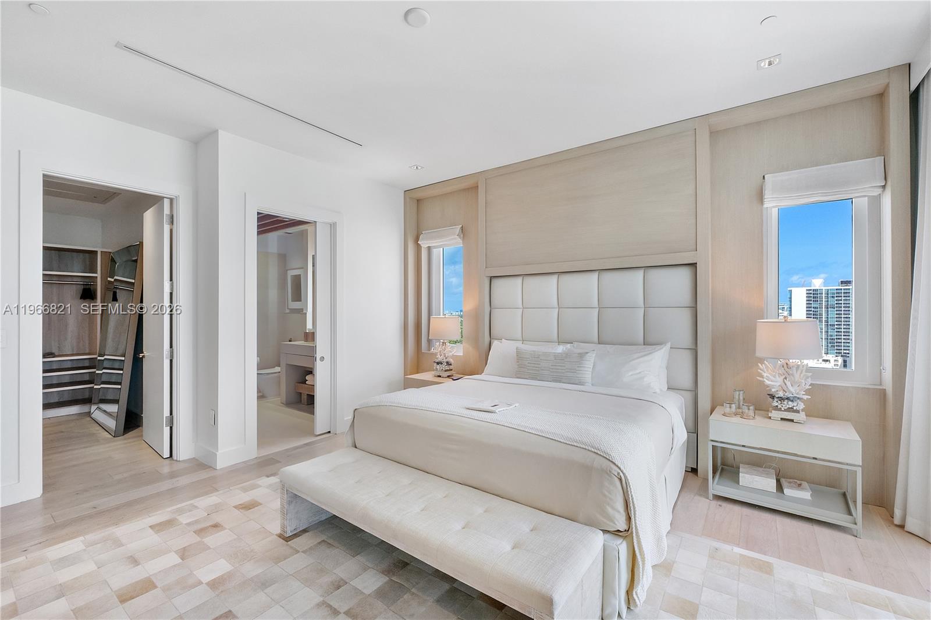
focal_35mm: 15
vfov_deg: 77.3
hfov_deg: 100.4
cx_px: 466
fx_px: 388
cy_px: 310
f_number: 9
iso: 800
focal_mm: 10
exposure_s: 1/100
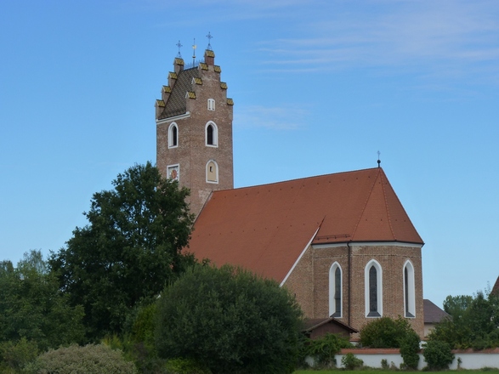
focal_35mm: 98
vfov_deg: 15.1
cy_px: 187
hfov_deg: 20.0
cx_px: 250
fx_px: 1412
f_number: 5.6
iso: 125
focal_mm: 17.4
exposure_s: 1/250
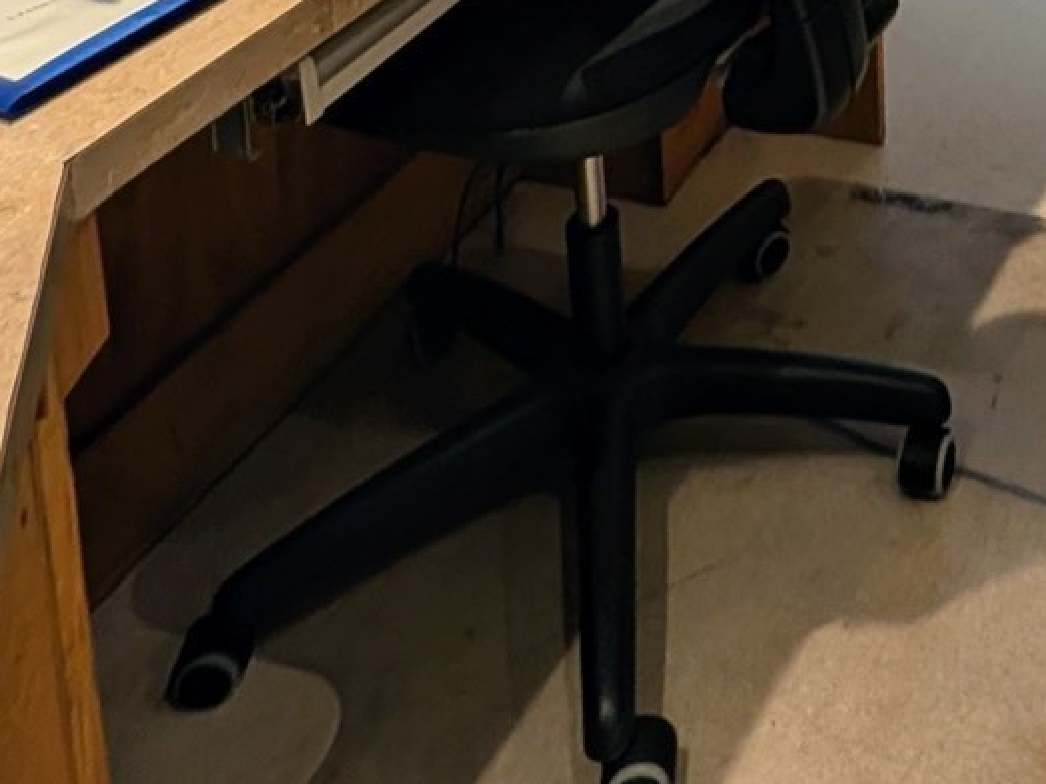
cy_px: -700
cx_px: 1152
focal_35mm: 47
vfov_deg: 20.0
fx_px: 1420
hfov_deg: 34.8
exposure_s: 1/120
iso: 73
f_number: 1.7
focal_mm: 2.02
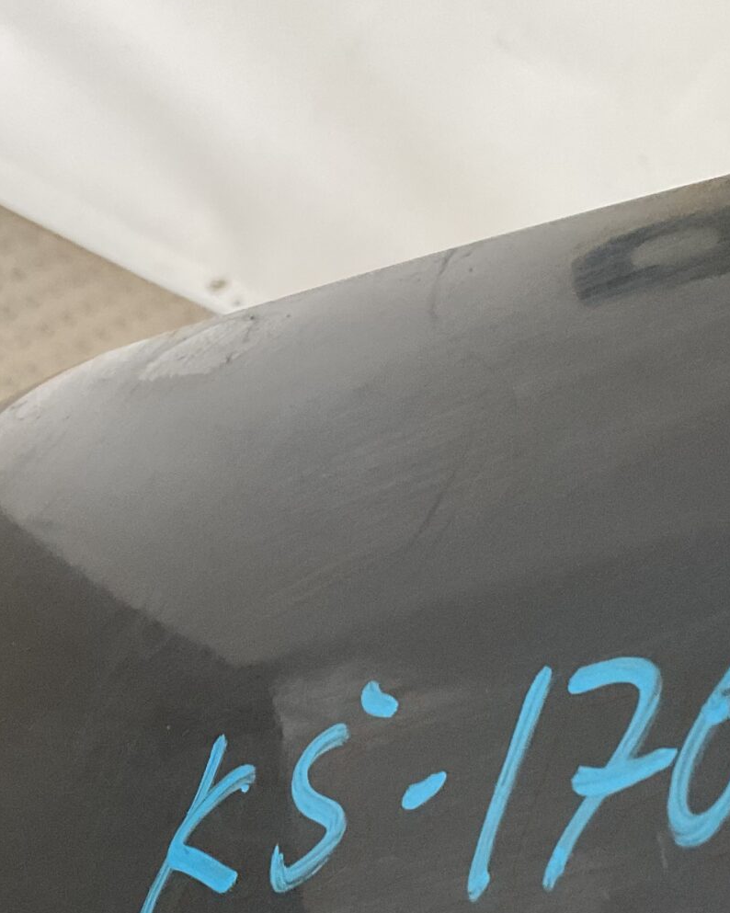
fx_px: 1972
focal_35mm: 73
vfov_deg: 25.8
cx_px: 336
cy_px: 655
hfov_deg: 21.0
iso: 125
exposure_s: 1/50
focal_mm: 3
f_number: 1.8
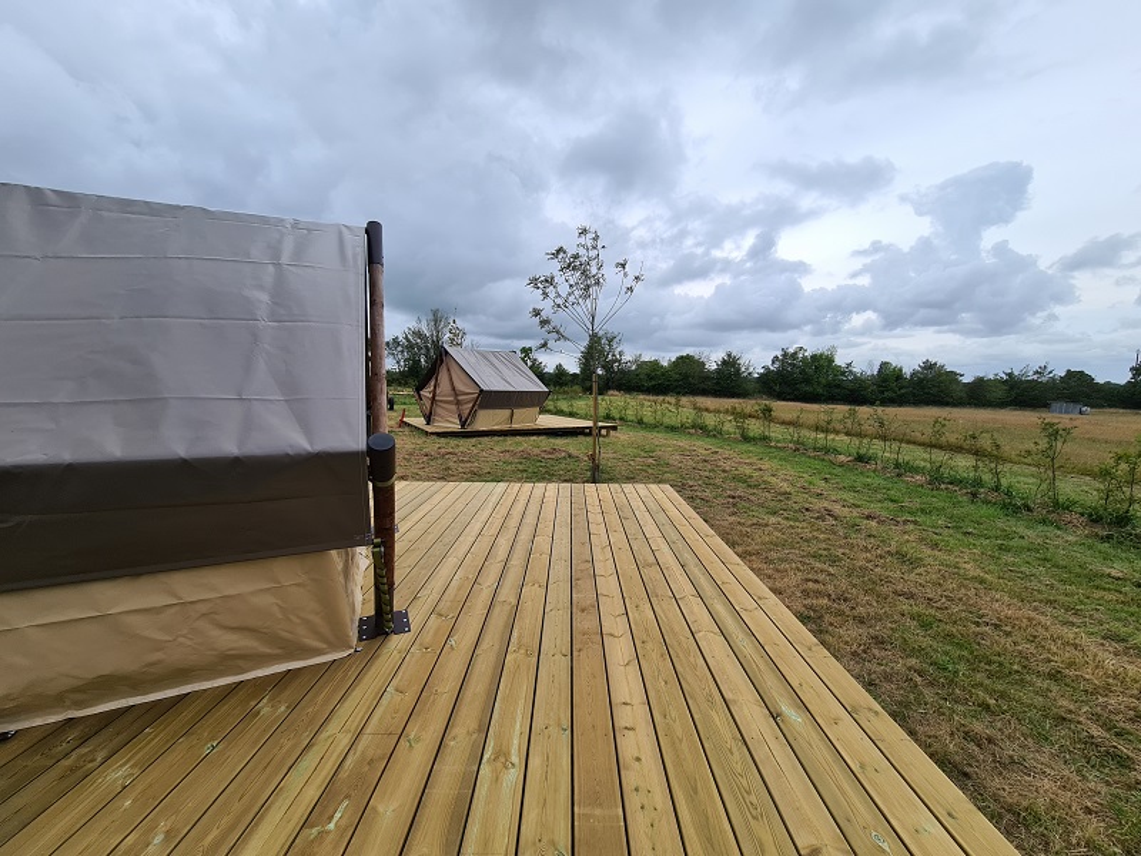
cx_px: 570
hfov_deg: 106.2
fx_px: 429
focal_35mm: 13
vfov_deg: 89.9
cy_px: 428
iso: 50
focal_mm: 2.2
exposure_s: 1/1604
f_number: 2.2
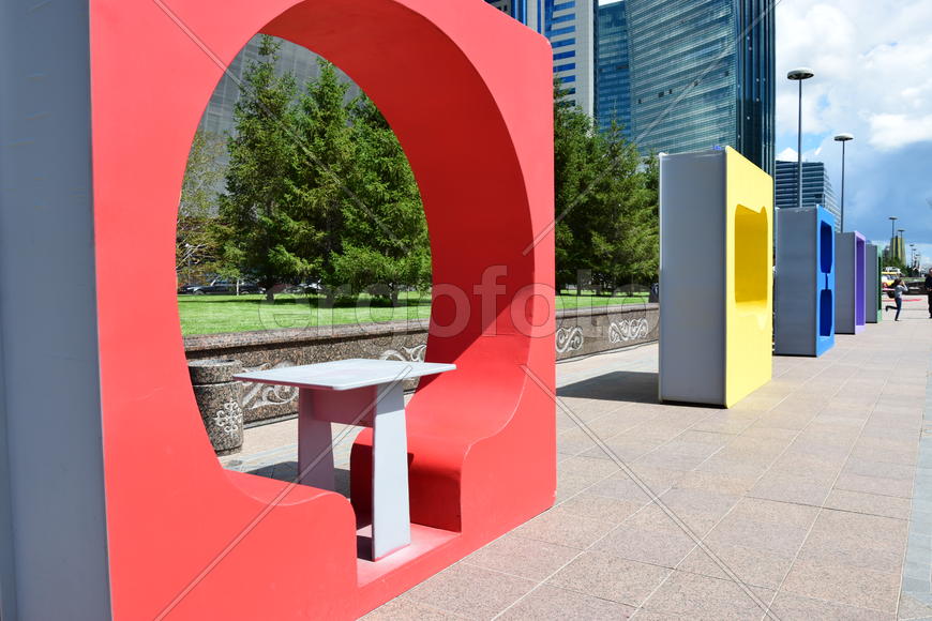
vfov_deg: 47.9
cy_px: 310
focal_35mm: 27
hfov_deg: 67.4
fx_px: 699
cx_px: 466
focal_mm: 18
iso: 100
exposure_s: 1/160
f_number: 9
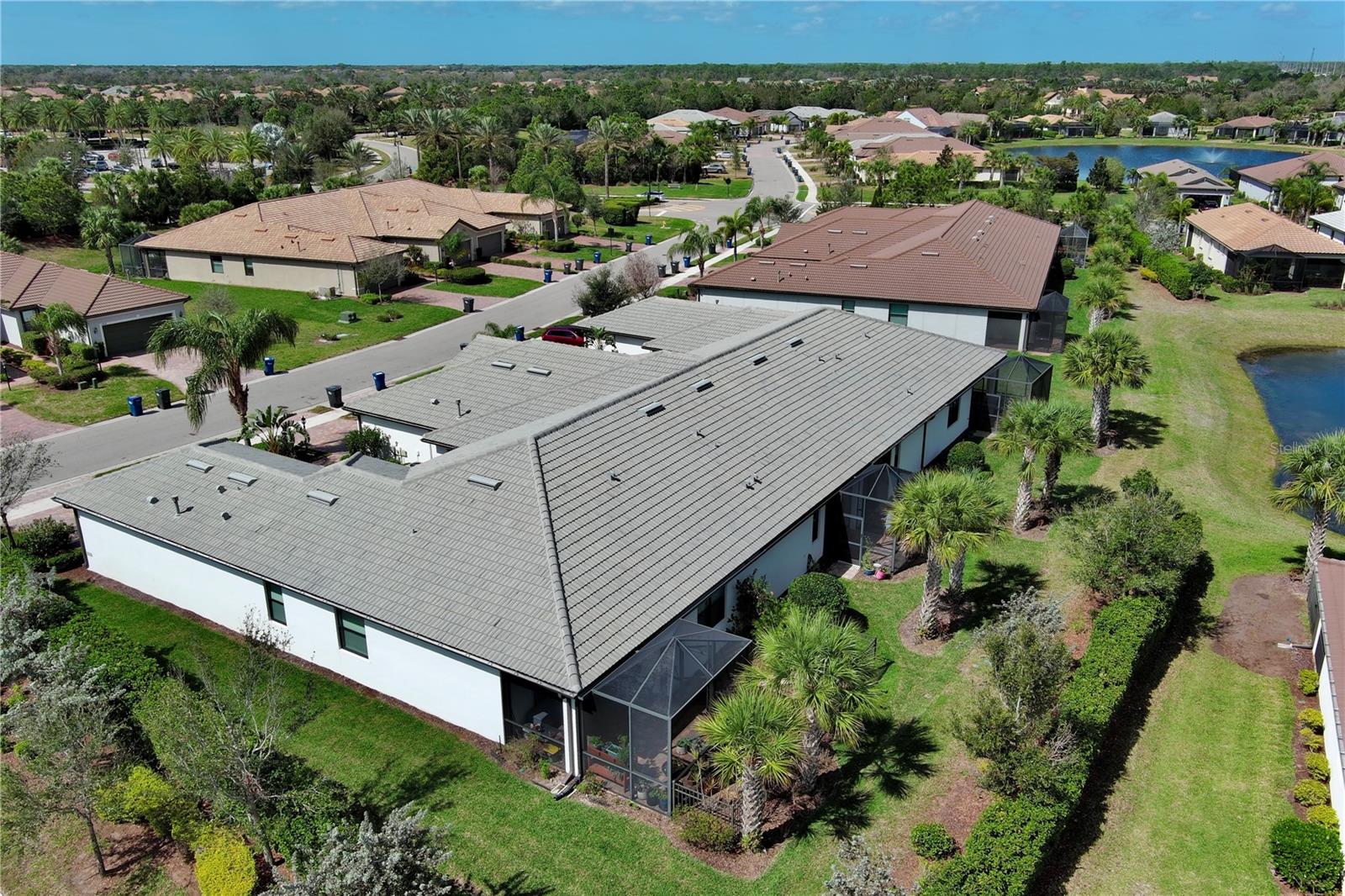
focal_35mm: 29
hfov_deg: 63.7
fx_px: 1083
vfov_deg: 44.9
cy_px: 448
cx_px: 672
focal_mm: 10.57
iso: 100
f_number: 9
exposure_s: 1/320
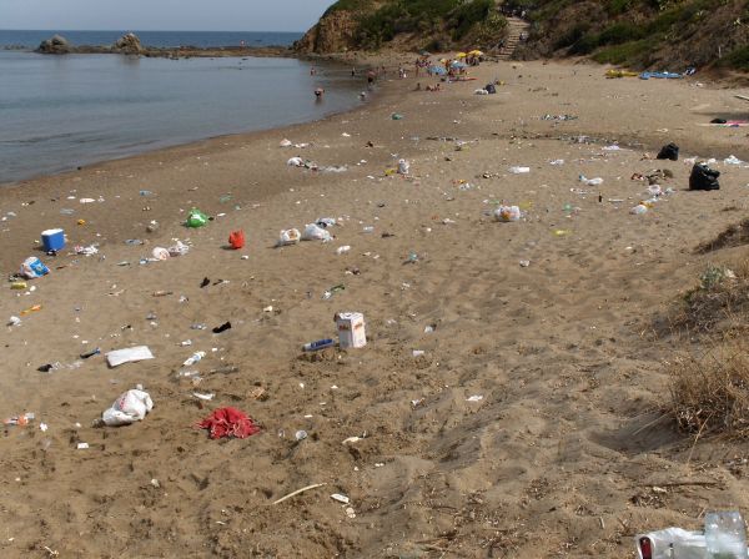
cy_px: 280
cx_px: 374
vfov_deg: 49.6
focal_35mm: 28
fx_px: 605
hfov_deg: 63.5
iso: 50
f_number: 5.6
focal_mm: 5.8
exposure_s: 1/342
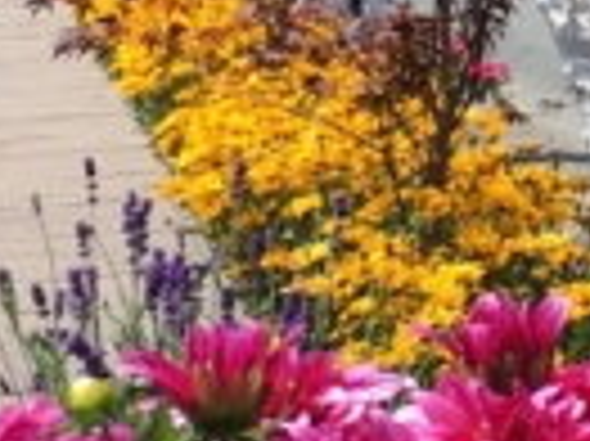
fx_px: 2571
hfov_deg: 11.9
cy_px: -446
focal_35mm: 151
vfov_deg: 9.2
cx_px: 1135
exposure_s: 1/1026
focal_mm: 4.15
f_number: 2.2
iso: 25
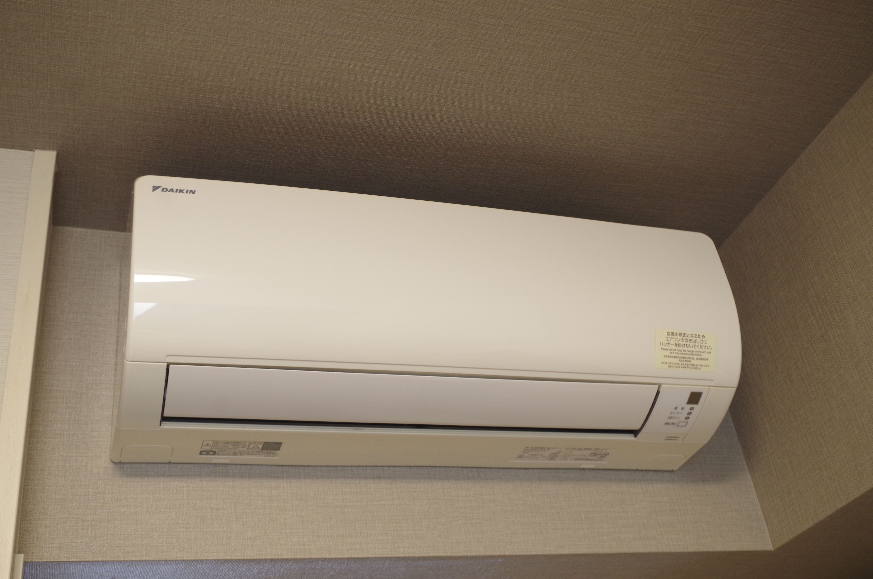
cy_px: 290
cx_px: 436
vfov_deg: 34.1
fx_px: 944
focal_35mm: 39
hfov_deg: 49.6
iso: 800
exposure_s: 1/25
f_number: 4.5
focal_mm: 26.25
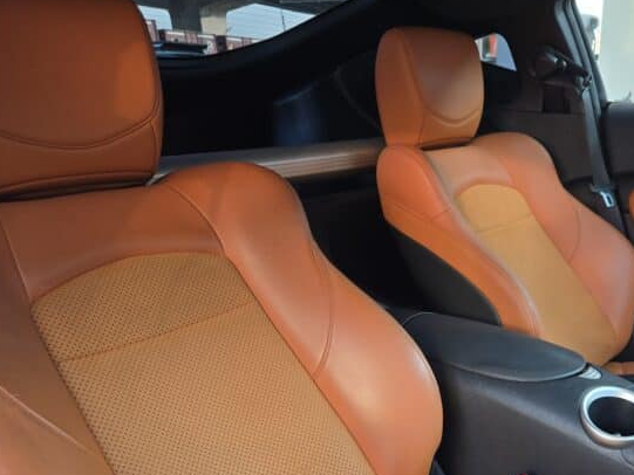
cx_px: 442
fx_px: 623
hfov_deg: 52.5
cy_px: 338
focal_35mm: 34
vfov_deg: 41.0
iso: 64
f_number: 1.8
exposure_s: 1/180
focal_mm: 5.4
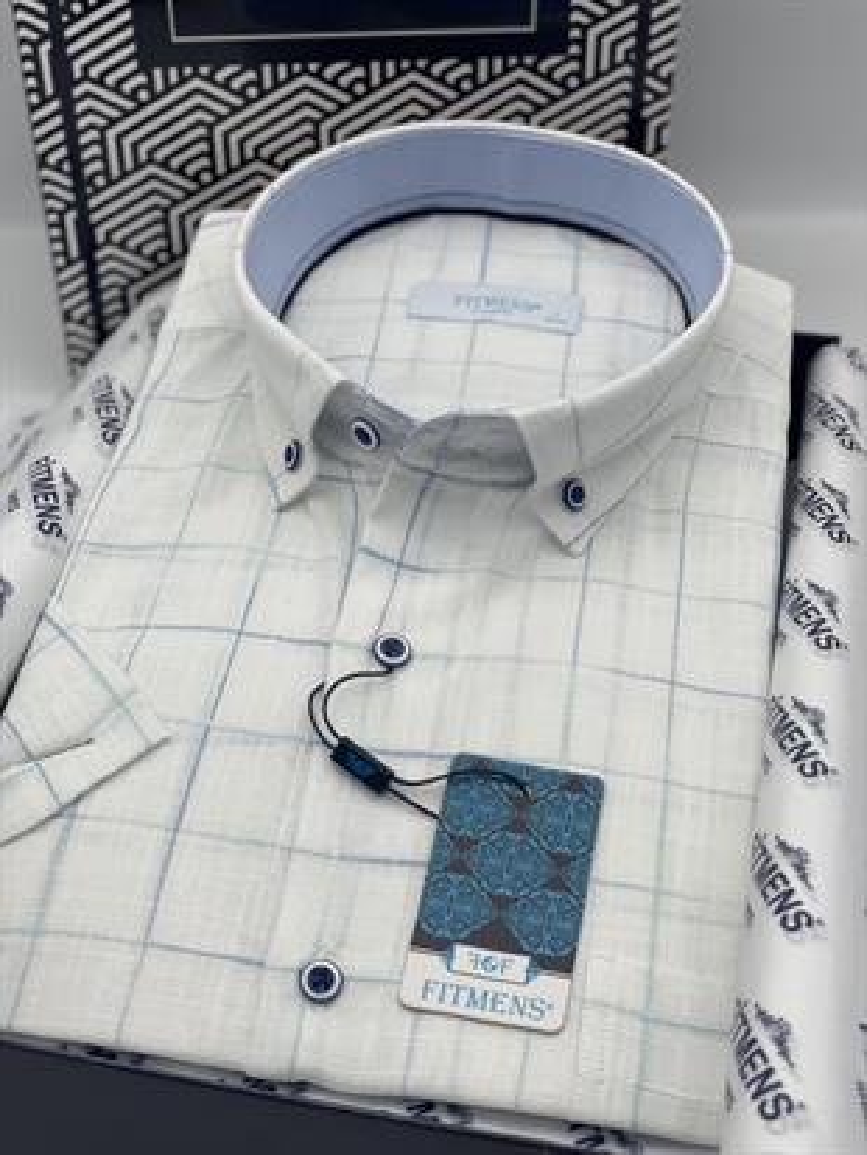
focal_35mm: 52
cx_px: 434
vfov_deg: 36.8
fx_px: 1736
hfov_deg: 28.0
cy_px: 578
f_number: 2
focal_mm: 6
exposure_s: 1/252
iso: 32
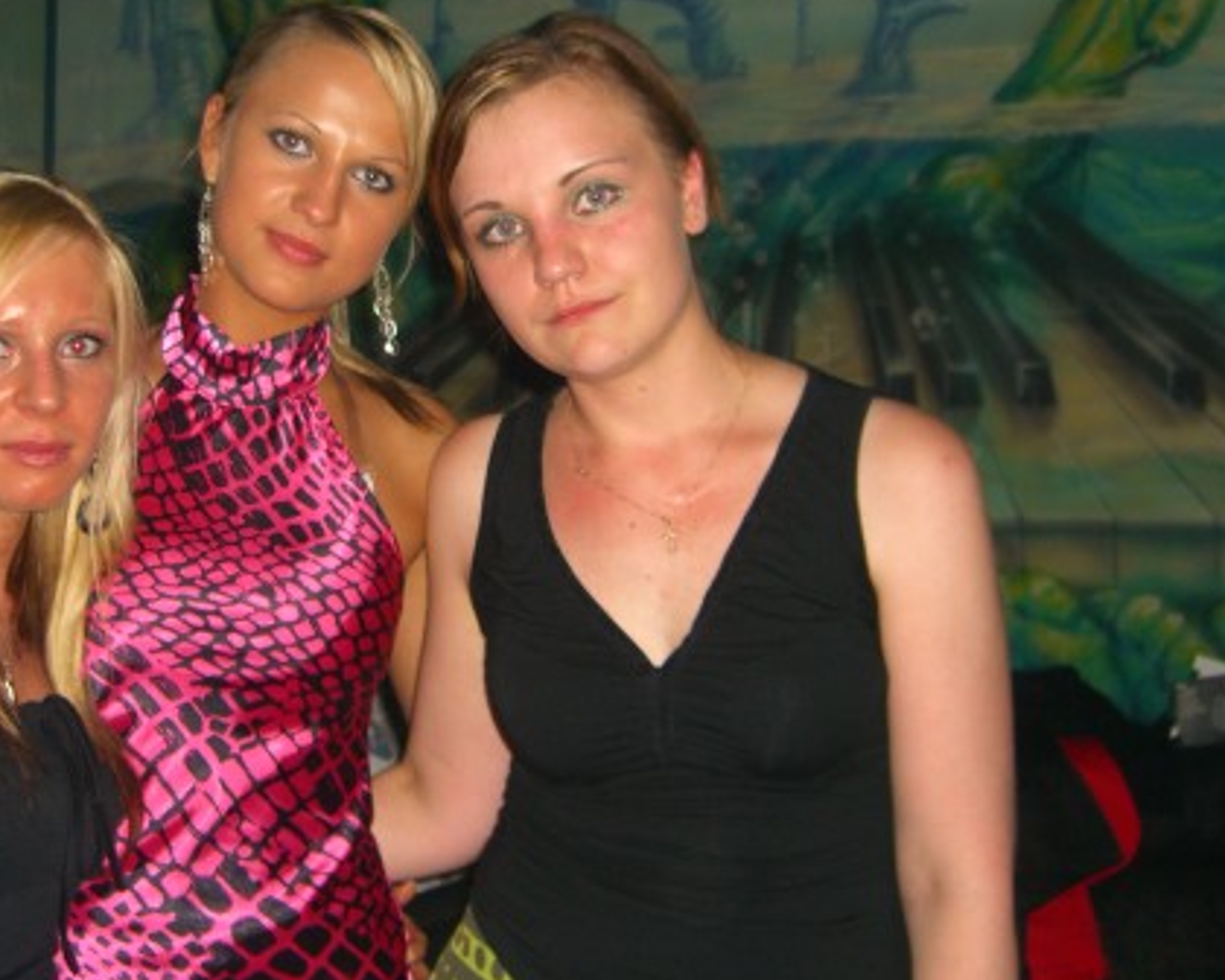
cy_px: 356
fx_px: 1922
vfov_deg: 28.5
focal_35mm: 53
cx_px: 475
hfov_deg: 35.2
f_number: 2.8
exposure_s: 1/60
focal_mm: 7.9
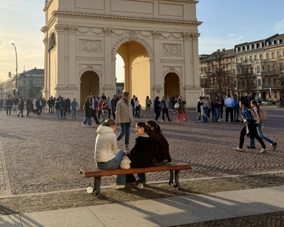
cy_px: 64
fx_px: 353
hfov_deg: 43.8
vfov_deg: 35.1
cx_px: 126
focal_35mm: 42
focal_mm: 6.76
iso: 80
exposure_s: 1/4167
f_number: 1.78
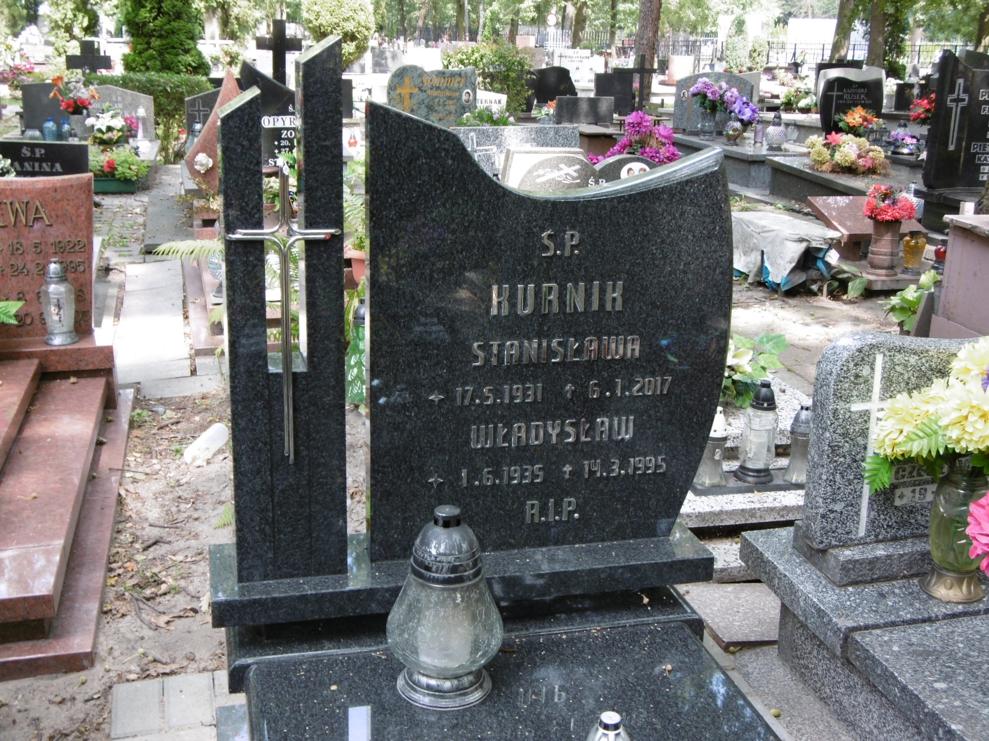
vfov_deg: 33.6
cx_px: 494
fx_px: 1229
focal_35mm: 43
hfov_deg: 43.9
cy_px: 370
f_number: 3.8
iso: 100
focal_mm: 7.7
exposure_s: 1/60
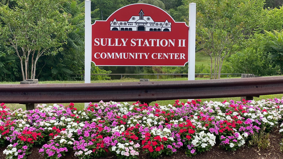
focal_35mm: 57
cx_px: 141
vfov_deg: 21.1
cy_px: 70
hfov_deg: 36.6
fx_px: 428
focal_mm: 6
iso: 20
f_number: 2
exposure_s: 1/340
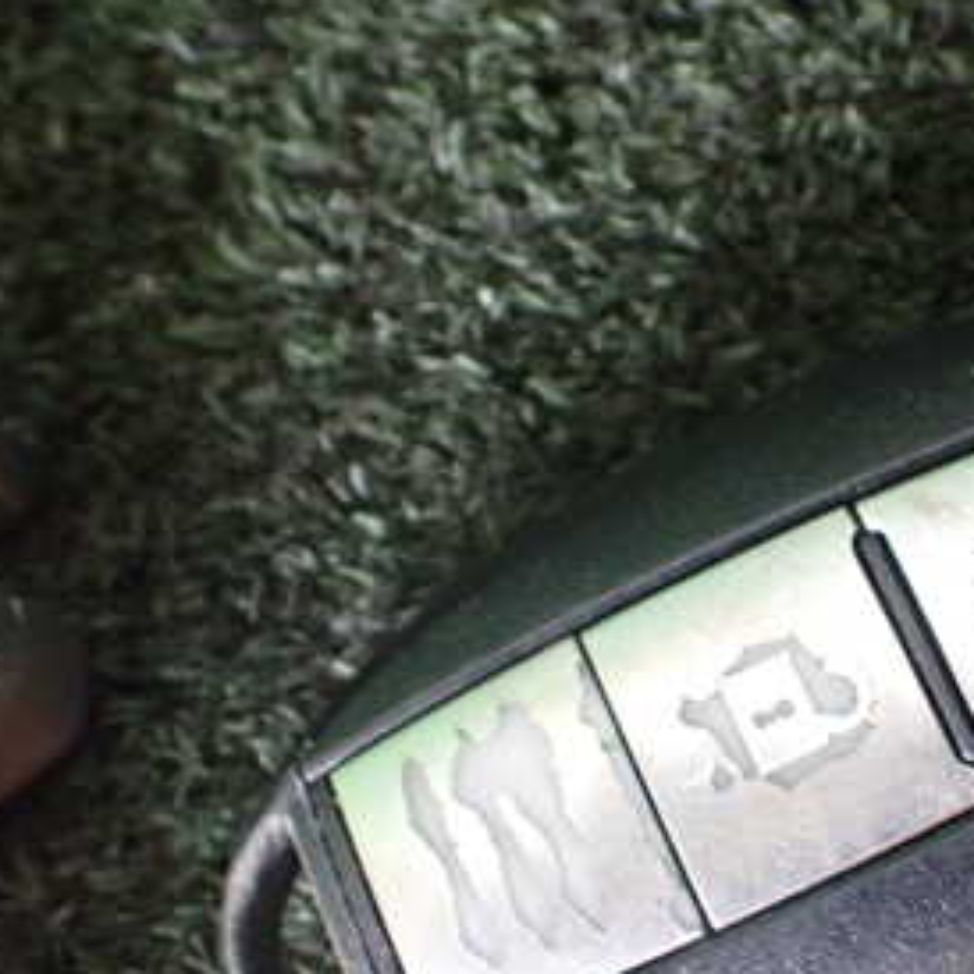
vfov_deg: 29.4
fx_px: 1846
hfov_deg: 28.4
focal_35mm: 58
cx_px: 871
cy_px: 647
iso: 800
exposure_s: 1/30
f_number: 2.3
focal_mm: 5.4
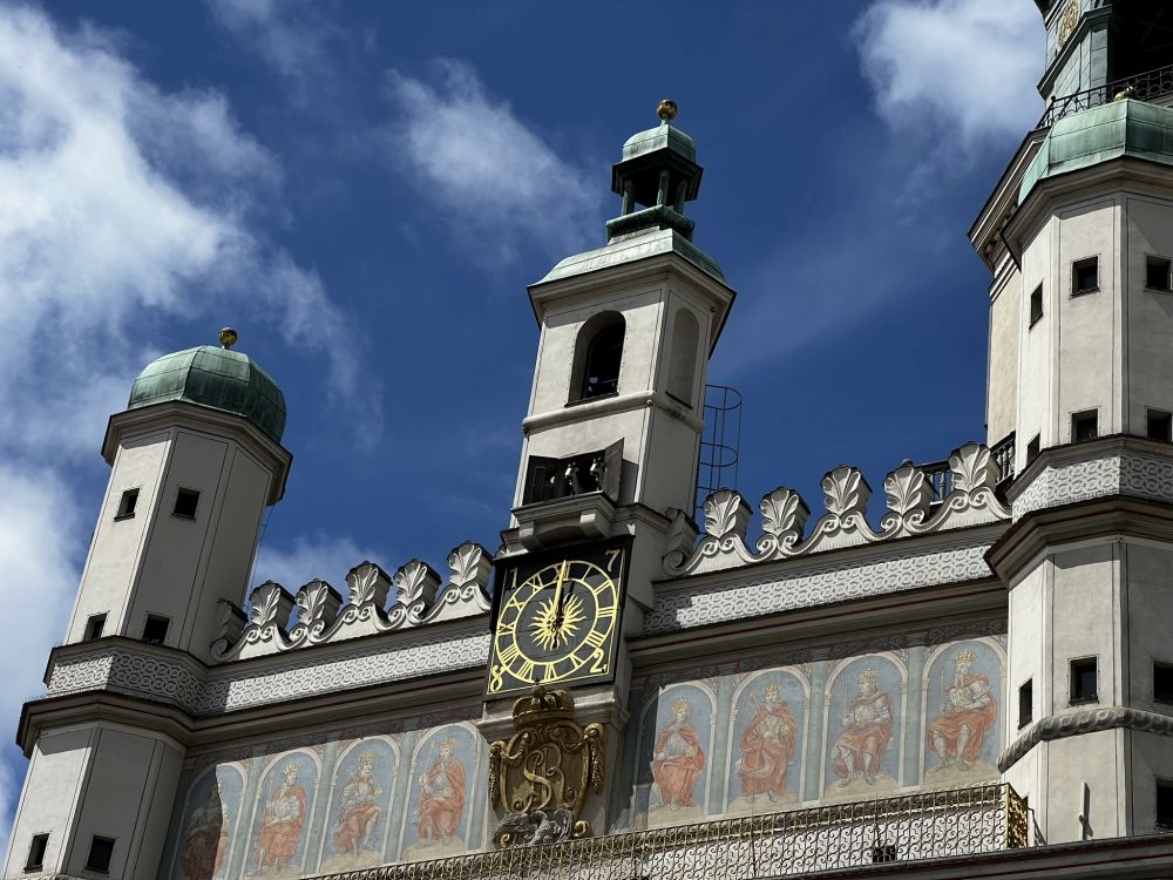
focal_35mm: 77
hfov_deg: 25.3
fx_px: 2609
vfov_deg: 19.1
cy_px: 440
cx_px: 586
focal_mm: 9
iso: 32
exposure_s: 1/1263
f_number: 2.8
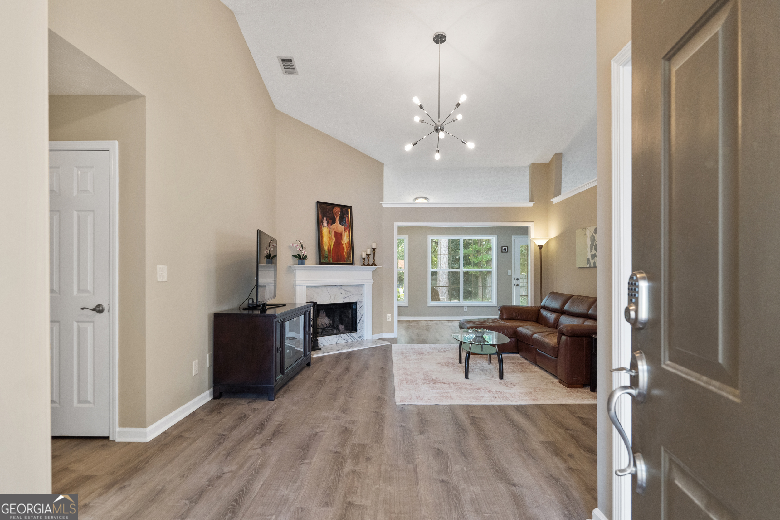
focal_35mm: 18
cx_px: 390
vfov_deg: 66.0
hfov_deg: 88.4
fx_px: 401
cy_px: 260
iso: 1250
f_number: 6.3
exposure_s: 1/25
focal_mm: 18.5
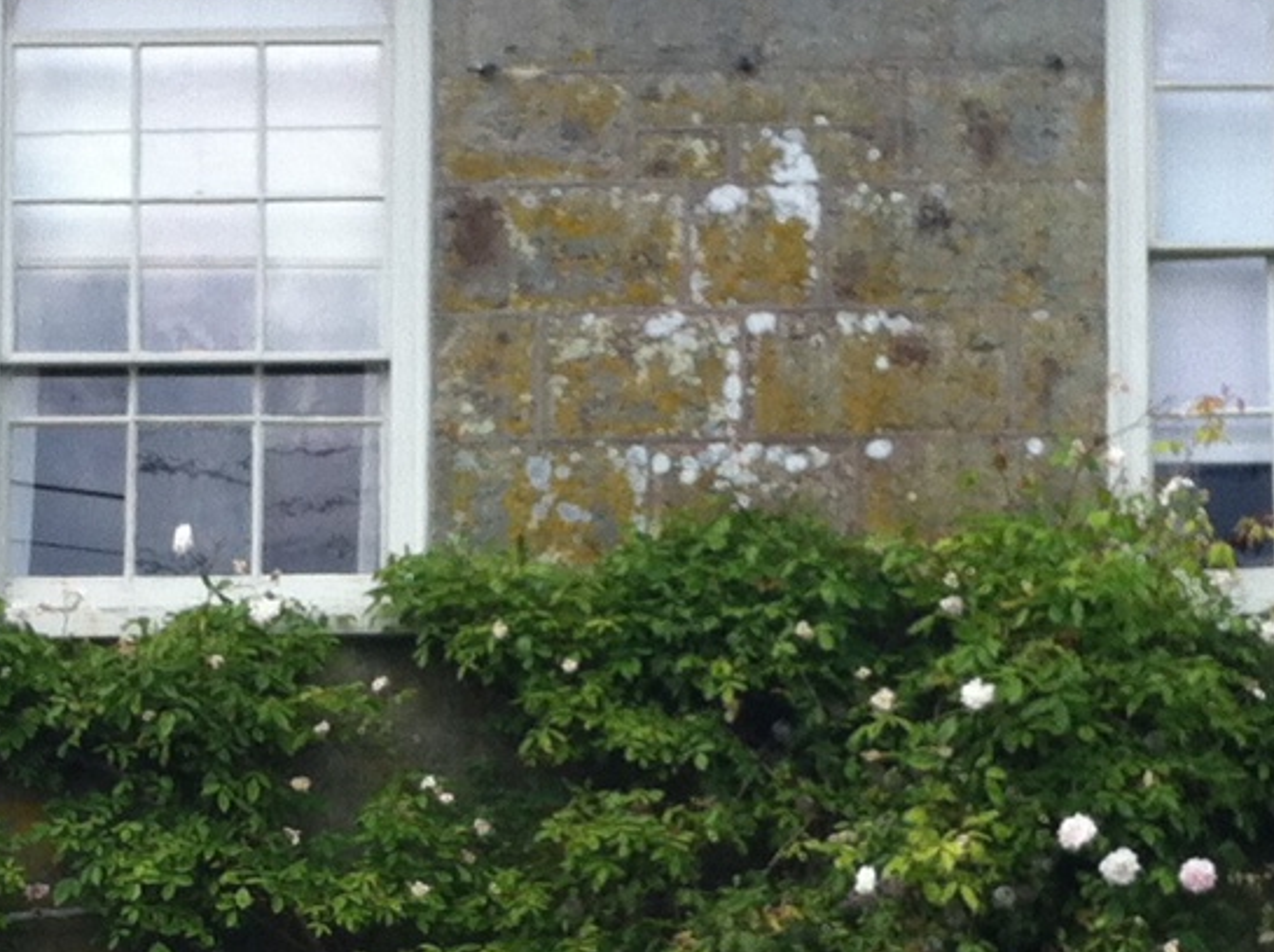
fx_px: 4851
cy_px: 938
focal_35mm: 132
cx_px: 241
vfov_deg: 11.1
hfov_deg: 14.9
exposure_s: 1/339
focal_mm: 3.85
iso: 80
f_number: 2.8
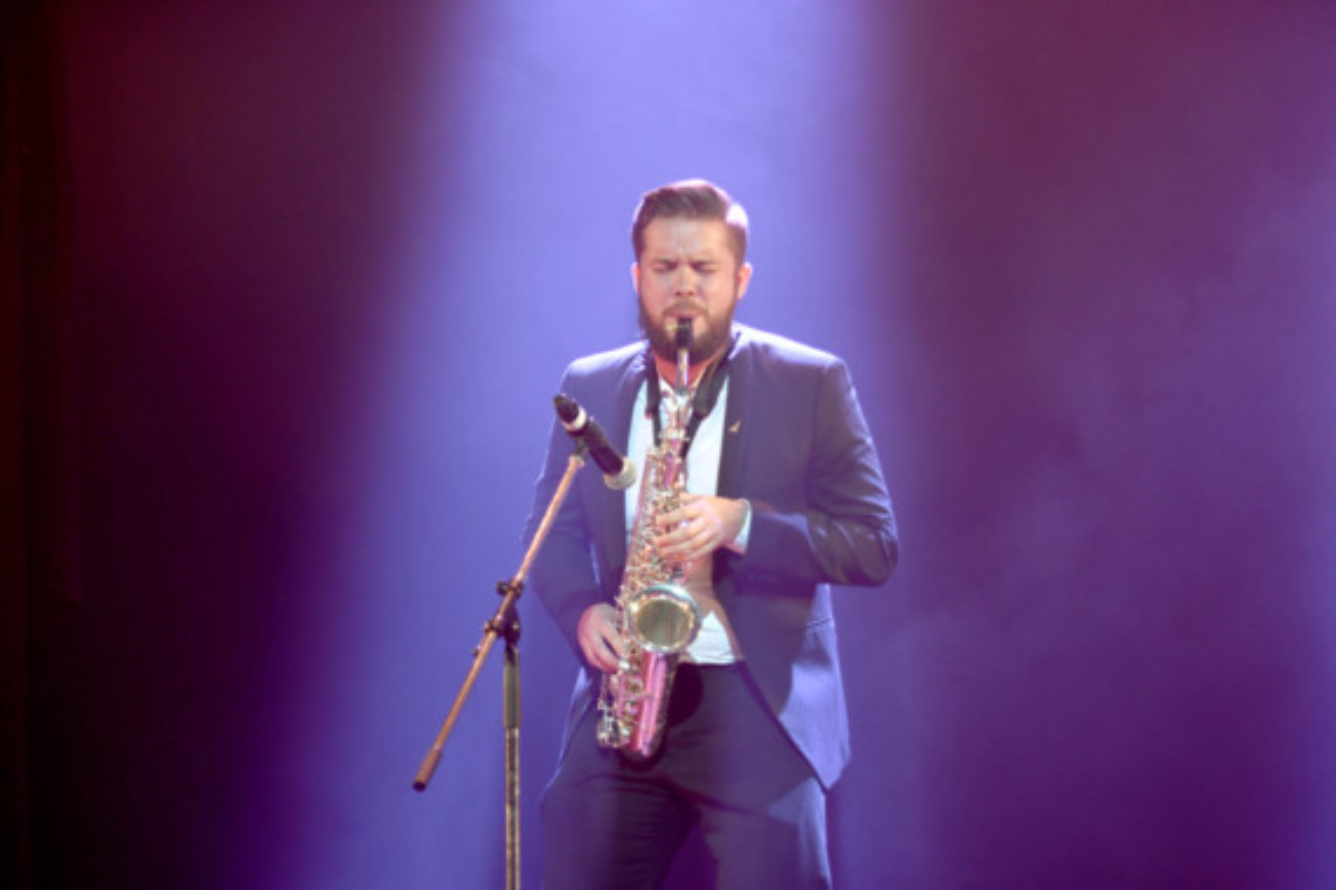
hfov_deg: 11.8
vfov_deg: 7.9
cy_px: 445
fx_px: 6457
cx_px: 668
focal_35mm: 174
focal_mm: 116
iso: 500
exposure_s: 1/200
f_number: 4
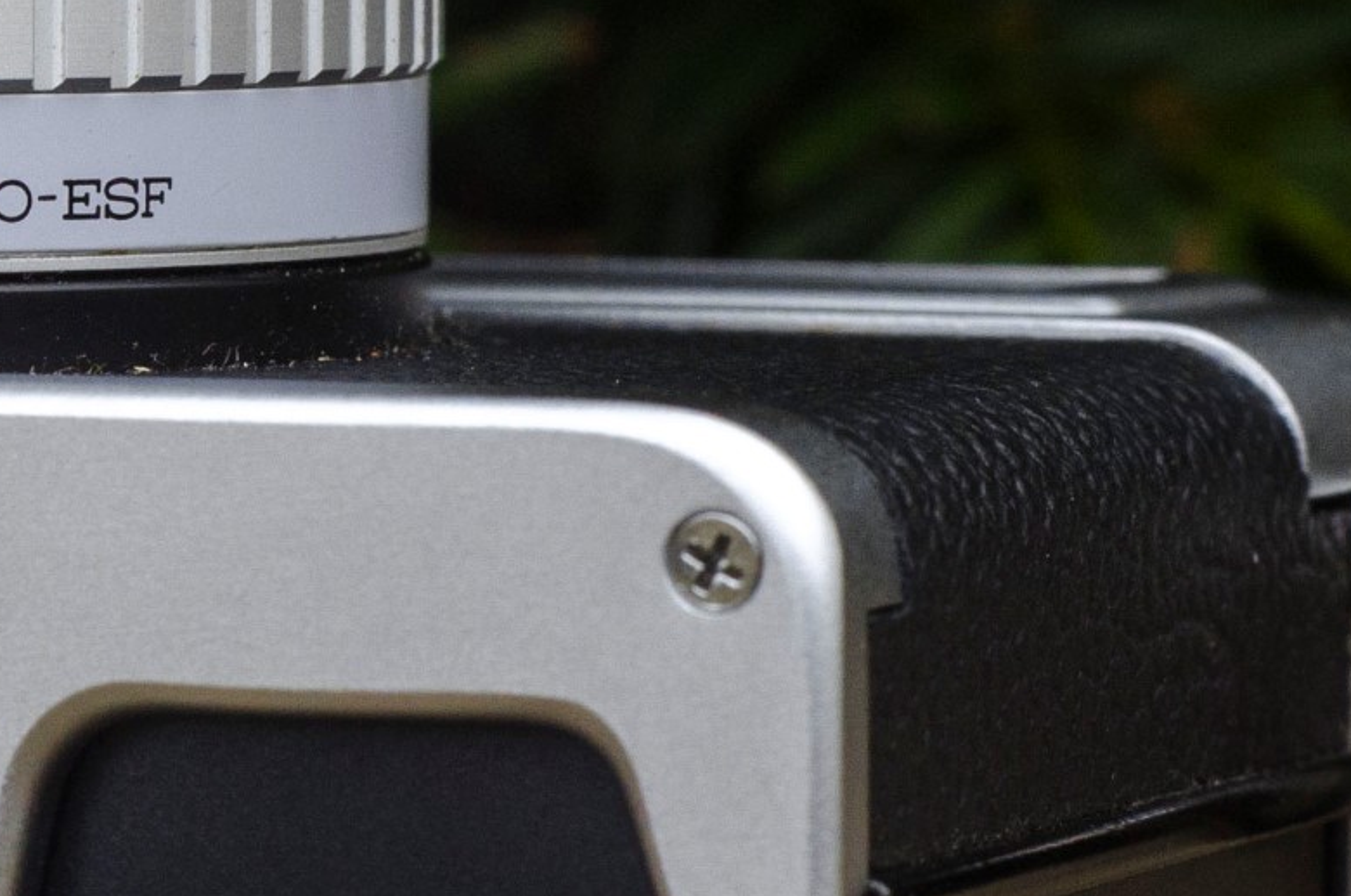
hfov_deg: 9.9
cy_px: 276
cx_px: -587
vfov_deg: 6.8
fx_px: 7564
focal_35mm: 202
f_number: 3.5
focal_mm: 35
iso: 400
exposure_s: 1/250
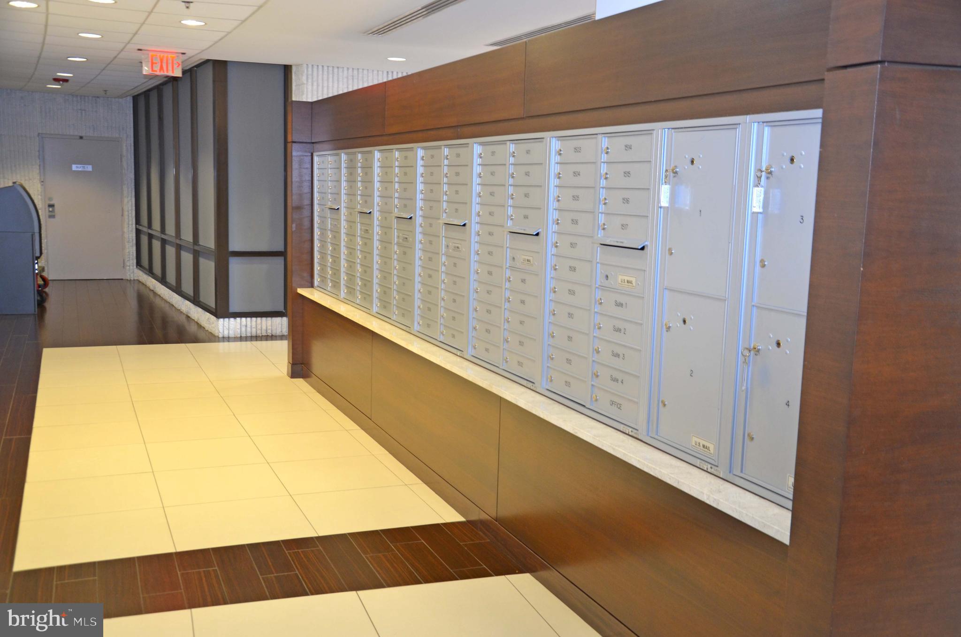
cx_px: 480
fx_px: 999
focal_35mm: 38
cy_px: 318
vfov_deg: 35.3
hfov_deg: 51.4
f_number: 4
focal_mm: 25
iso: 400
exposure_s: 1/25
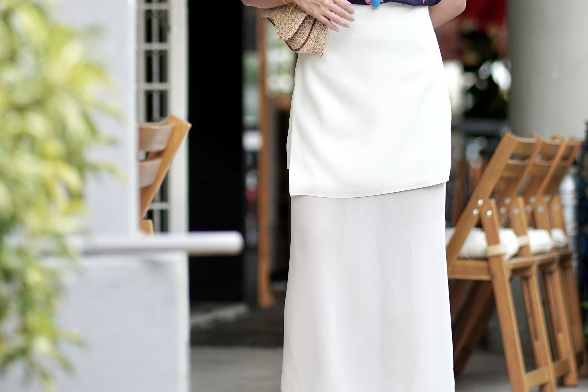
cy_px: 54
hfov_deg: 10.7
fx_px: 3132
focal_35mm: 192
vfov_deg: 7.1
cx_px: 295
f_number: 1.8
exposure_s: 1/320
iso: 100
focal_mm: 85
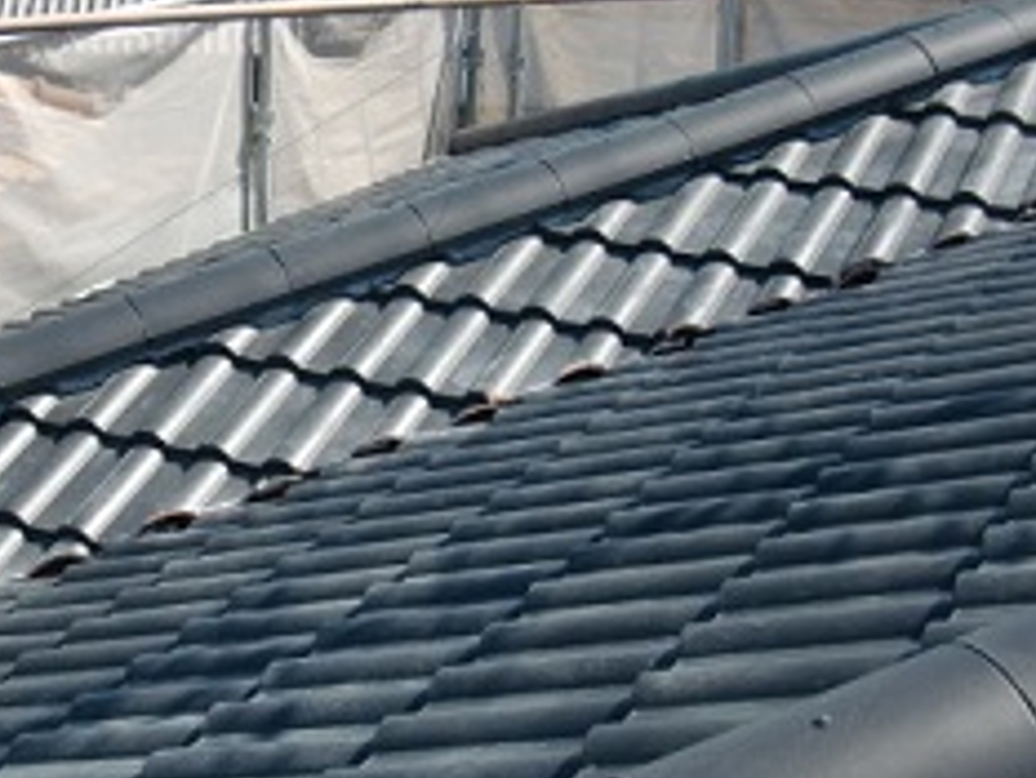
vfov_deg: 20.2
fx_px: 2186
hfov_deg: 26.2
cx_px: 218
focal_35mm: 73
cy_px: 440
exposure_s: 1/400
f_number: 3.9
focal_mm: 6.66
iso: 64
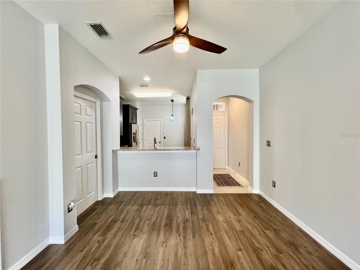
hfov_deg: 106.2
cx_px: 180
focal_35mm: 13
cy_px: 135
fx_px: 135
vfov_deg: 89.9
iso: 200
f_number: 1.8
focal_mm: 1.57
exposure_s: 1/120
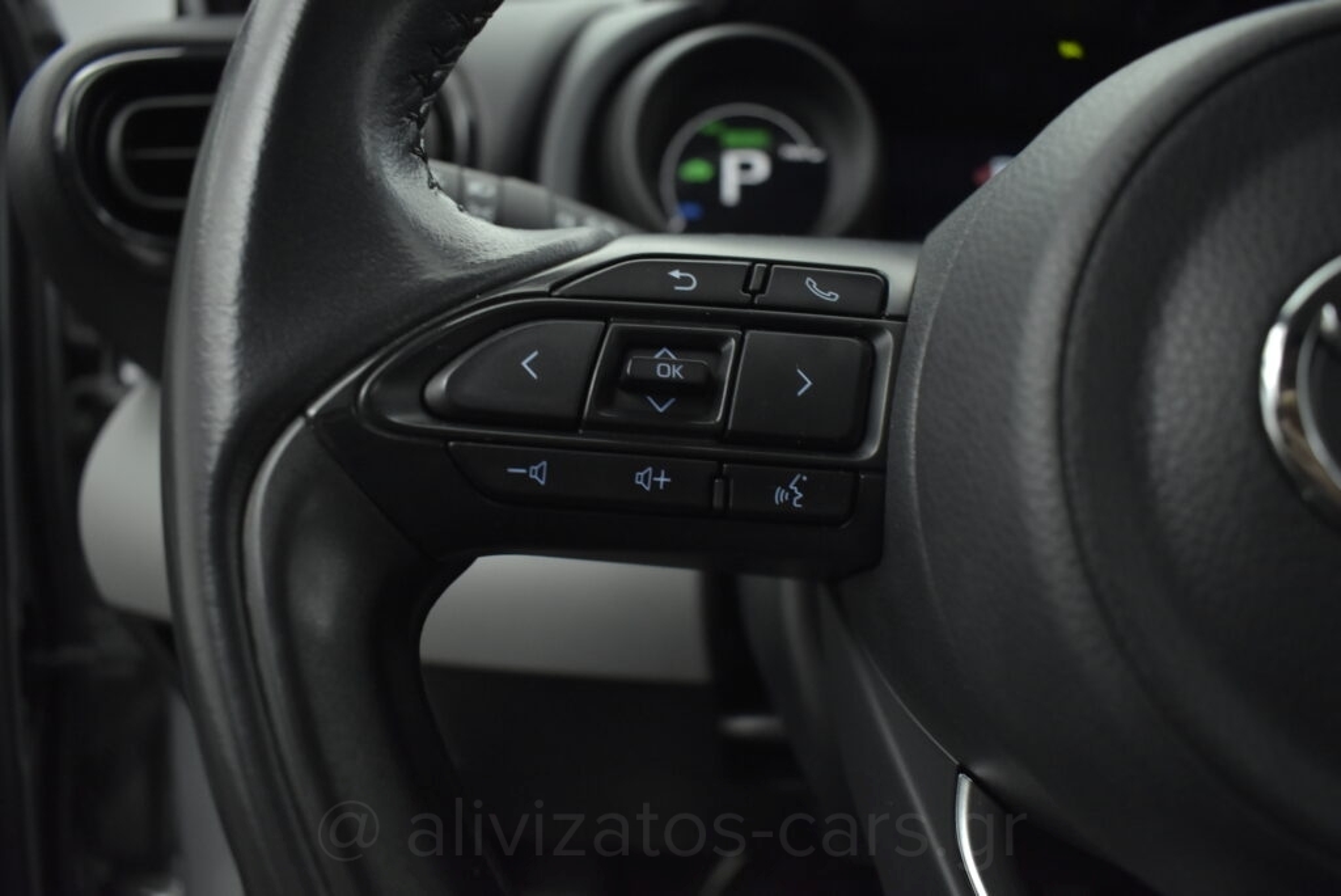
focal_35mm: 27
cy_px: 448
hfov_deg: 67.4
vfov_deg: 48.0
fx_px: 1006
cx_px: 670
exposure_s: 1/100
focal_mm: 18
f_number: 3.5
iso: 1600
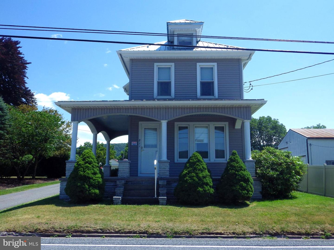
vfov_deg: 41.8
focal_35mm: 34
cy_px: 125
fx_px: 328
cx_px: 167
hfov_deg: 54.0
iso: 100
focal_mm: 6.2
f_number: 3.4
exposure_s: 1/800
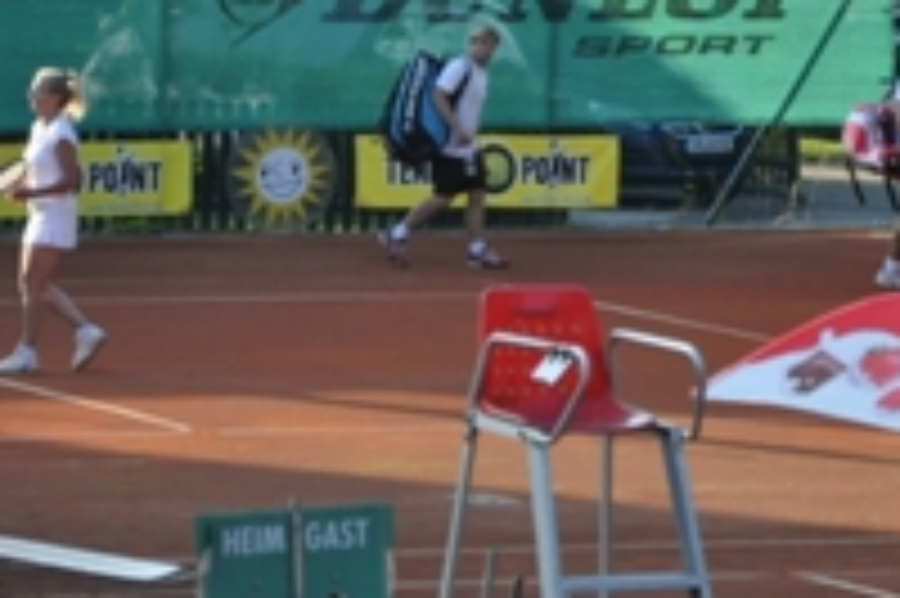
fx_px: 8795
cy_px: 54
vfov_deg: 3.9
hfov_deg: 5.9
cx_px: 666
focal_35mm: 352
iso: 800
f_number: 5.6
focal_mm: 105
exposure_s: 1/800
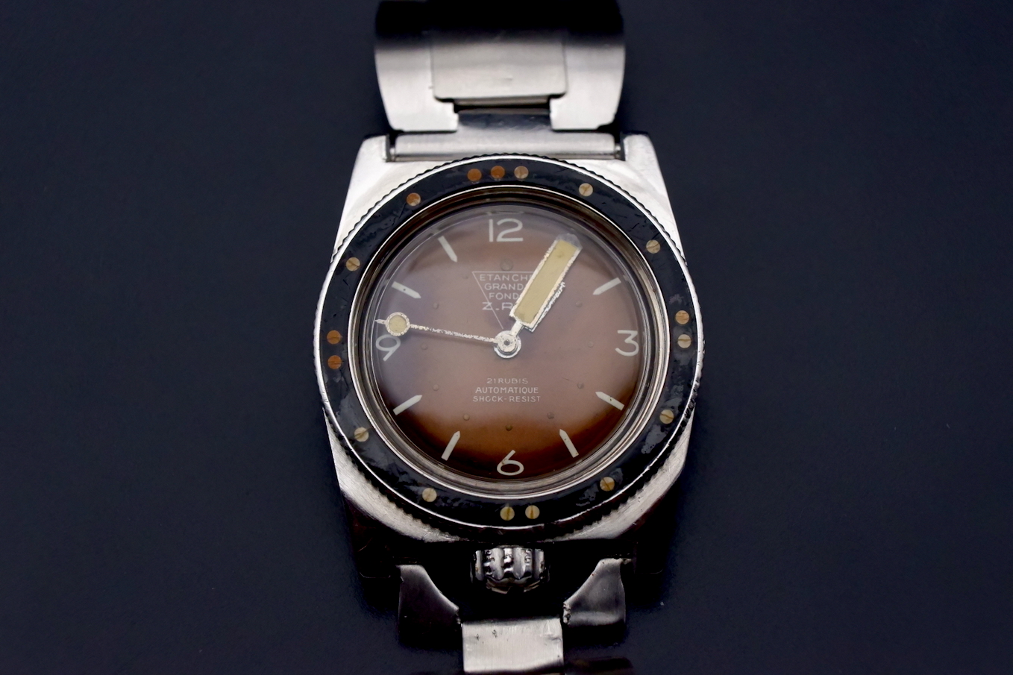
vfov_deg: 21.6
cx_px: 506
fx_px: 1772
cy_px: 338
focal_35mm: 63
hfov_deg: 31.9
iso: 6400
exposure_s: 1/4000
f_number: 7.1
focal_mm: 42.5
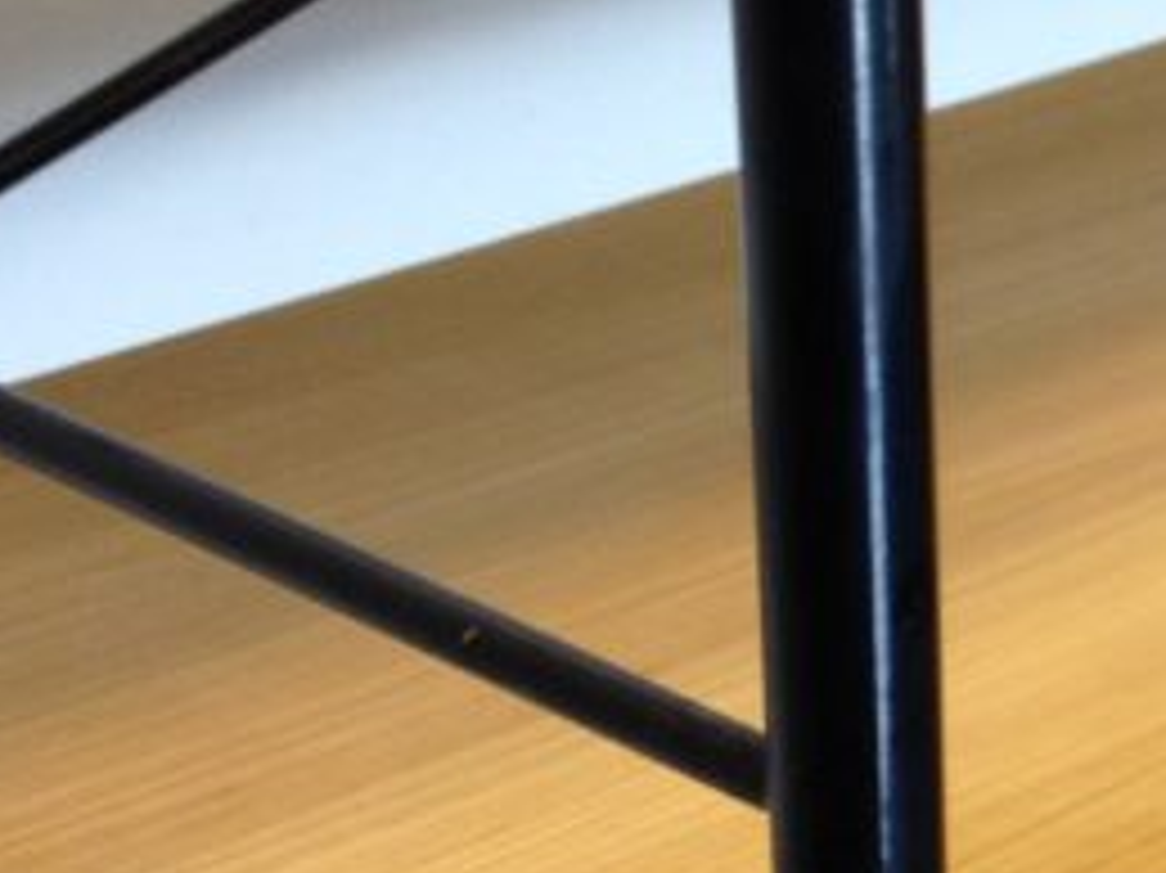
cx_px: 1513
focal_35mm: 158
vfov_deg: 9.3
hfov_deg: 12.1
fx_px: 5320
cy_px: 891
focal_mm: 4.28
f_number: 2.4
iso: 64
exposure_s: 1/40
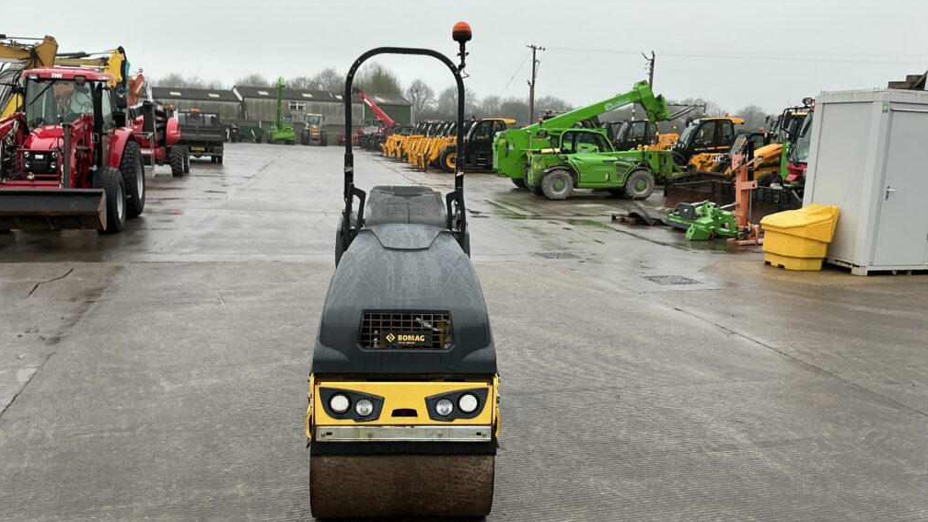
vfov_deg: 37.7
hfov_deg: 62.6
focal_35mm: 31
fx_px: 763
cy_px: 305
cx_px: 469
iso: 25
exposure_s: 1/397
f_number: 1.8
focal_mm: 3
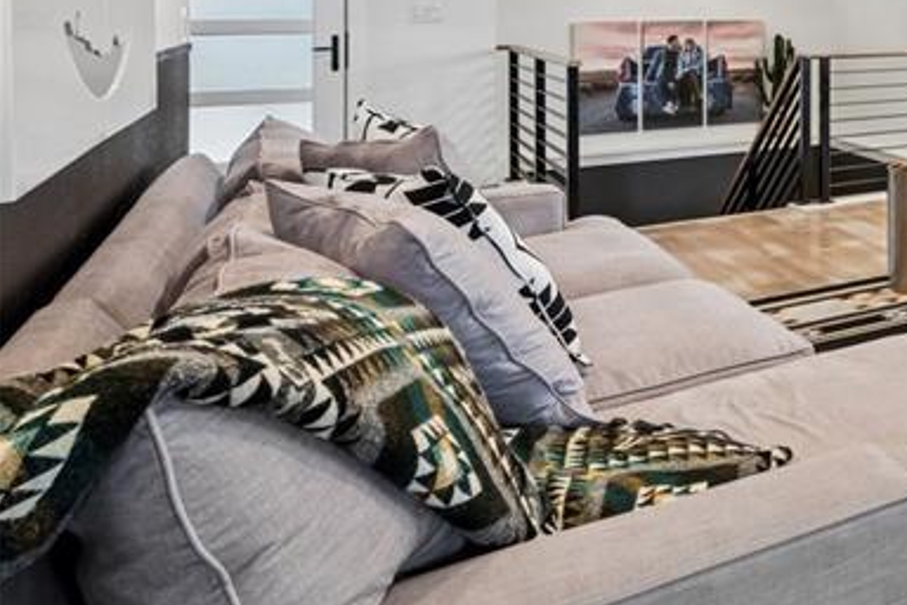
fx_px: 1008
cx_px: 1207
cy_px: 19
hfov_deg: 33.6
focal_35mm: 40
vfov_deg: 31.2
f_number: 11
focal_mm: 15
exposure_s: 1.3
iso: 100
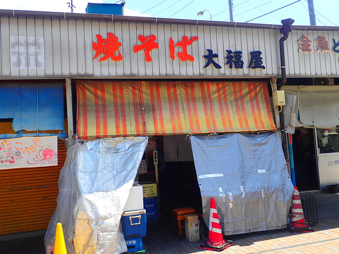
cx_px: 170
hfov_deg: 56.8
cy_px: 127
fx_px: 313
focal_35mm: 32
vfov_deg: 44.2
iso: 100
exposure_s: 1/400
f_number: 3.2
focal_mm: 5.87
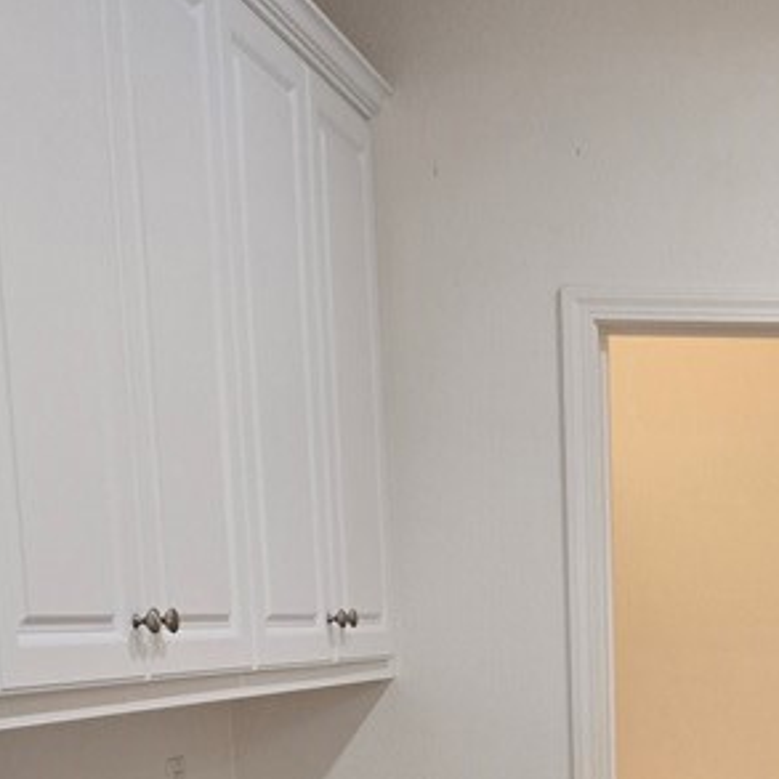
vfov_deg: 22.5
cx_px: 888
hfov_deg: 22.7
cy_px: 925
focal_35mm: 71
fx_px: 1808
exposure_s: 1/120
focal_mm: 5.4
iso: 250
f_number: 1.8
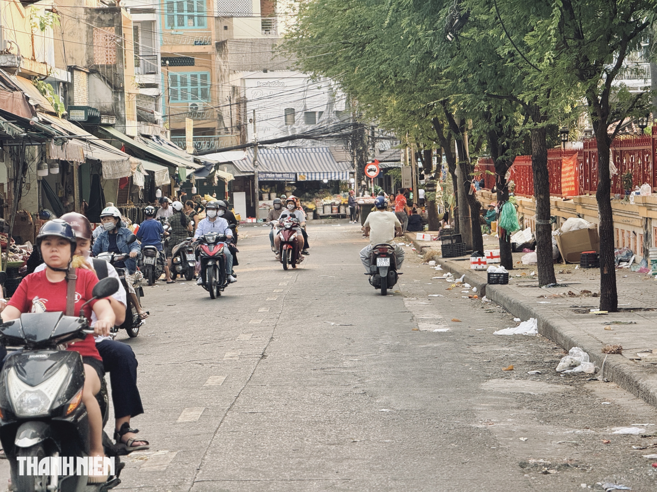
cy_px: 246
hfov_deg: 16.4
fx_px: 2278
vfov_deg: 12.3
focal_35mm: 120
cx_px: 328
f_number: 2.8
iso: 50
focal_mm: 15.66
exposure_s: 1/154
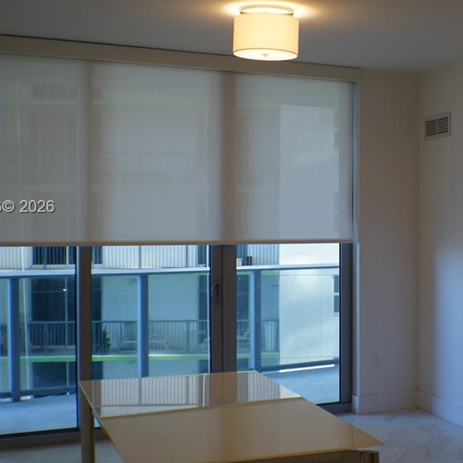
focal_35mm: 74
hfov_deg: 22.9
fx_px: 1120
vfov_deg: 23.4
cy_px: 208
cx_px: 387
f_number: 4
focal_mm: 37
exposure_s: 1/60
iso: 200
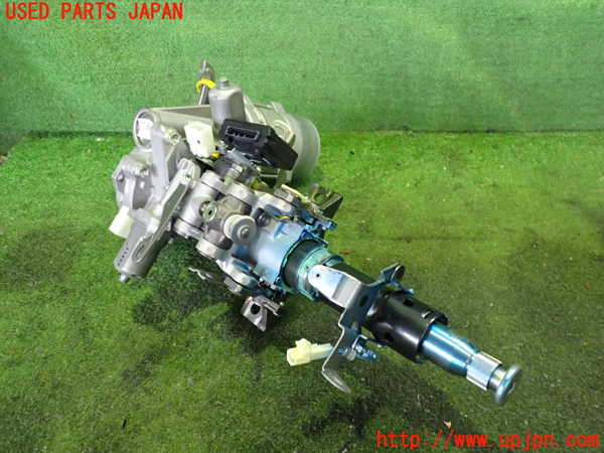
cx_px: 302
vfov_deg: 46.8
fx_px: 523
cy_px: 226
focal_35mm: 30
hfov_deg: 60.0
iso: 640
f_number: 2.3
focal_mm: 5.4
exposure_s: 1/30
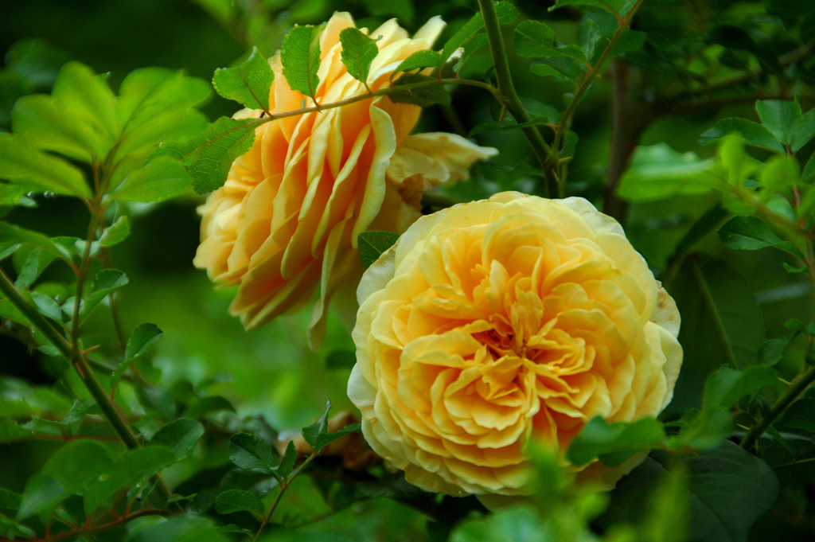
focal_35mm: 300
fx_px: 6786
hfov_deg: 6.9
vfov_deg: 4.6
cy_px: 271
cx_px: 408
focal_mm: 200
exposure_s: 1/200
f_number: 5.6
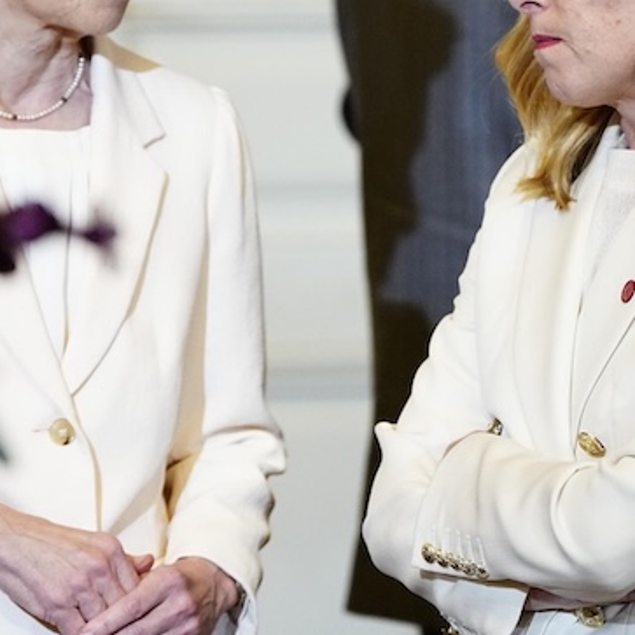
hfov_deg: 4.4
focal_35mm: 402
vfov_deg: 4.4
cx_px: 439
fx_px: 8343
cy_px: 250
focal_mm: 143
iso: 4000
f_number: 2.8
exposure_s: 1/160
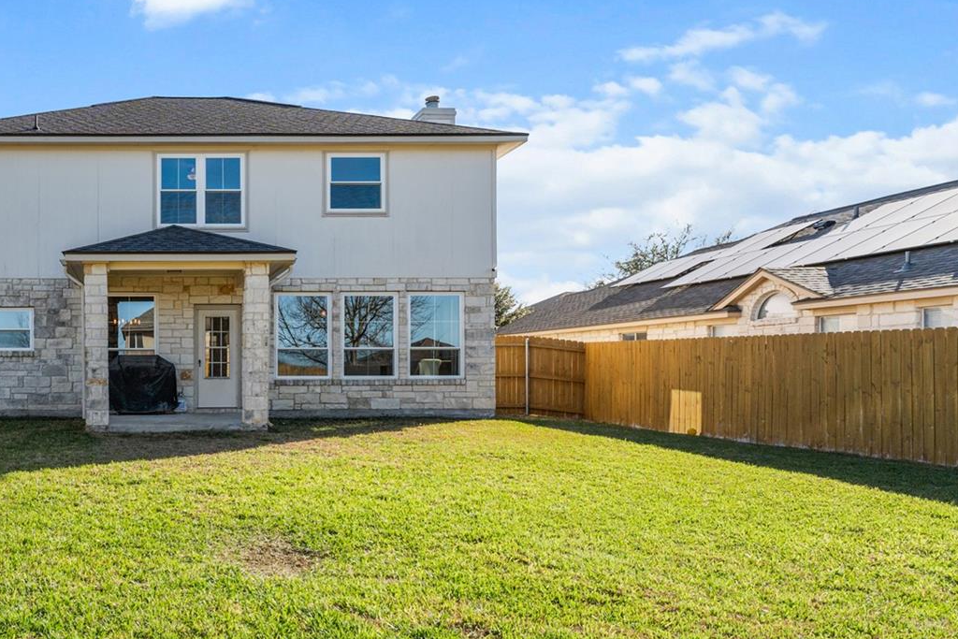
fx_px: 745
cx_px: 155
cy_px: 388
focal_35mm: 28
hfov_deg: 58.9
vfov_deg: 46.1
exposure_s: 1/750
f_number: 8
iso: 320
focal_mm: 14
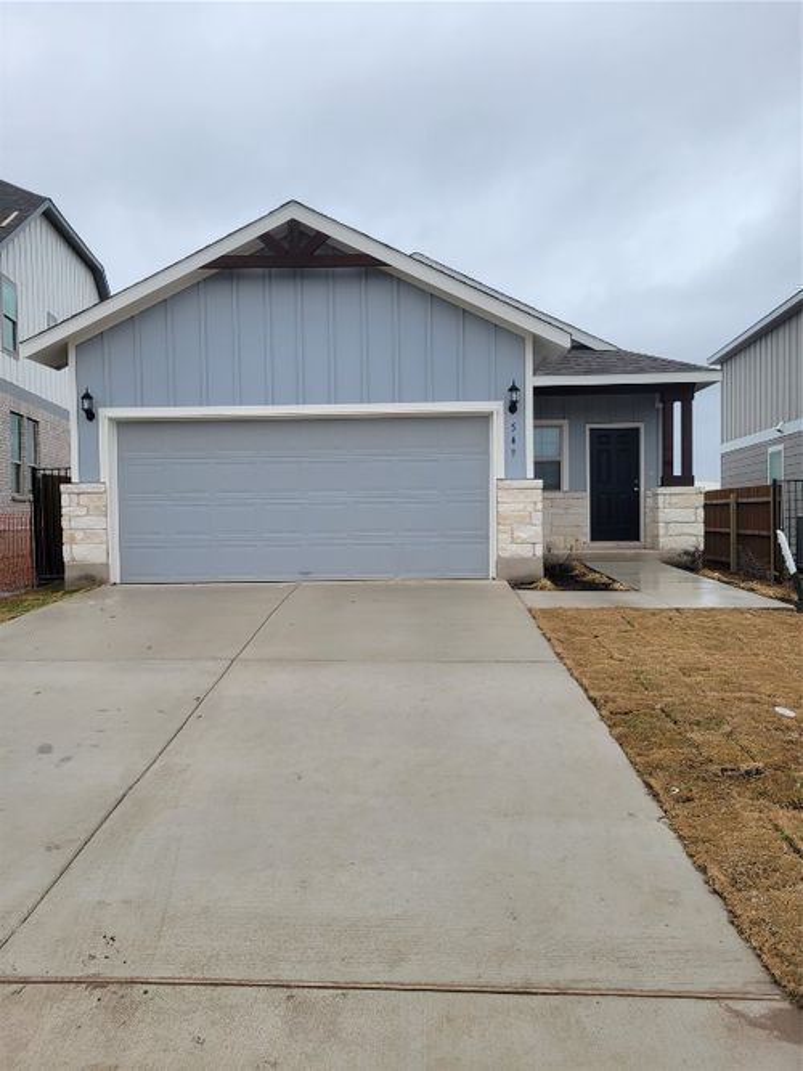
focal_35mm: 26
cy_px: 536
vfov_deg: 67.3
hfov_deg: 53.0
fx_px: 804
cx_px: 402
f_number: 1.8
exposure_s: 1/551
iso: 40
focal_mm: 5.4
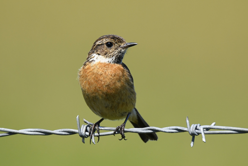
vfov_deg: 2.3
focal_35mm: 600
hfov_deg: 3.4
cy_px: 83
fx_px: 4133
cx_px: 124
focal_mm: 600
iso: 400
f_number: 7.1
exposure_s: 1/1000
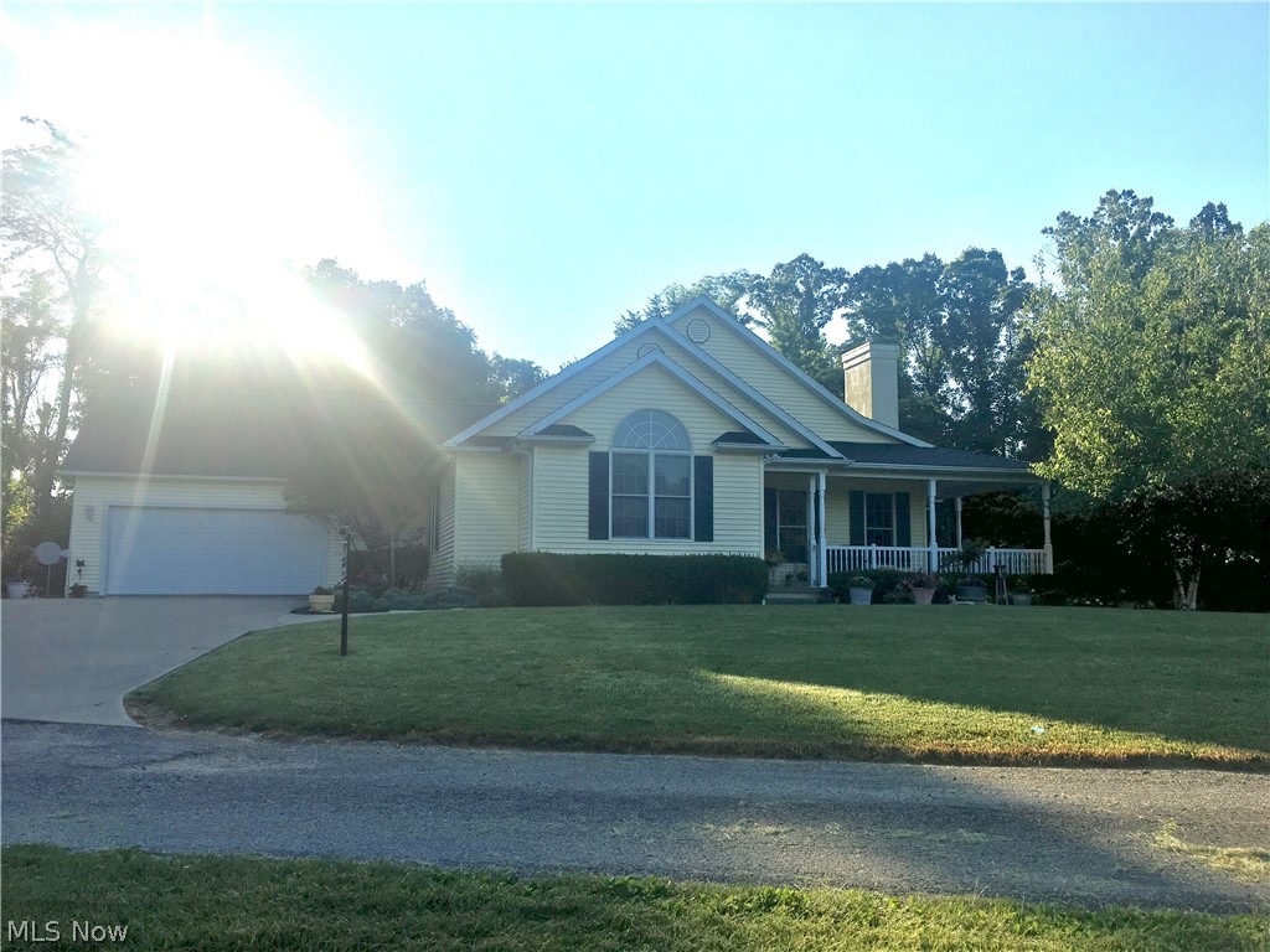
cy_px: 476
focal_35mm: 29
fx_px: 1064
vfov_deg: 48.2
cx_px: 635
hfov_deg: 61.7
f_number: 2.2
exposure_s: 1/2481
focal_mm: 4.15
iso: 25
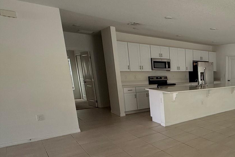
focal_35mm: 28
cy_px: 109
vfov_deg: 45.4
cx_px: 225
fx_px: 183
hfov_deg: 54.1
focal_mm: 2.22
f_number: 2.2
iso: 80
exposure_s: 1/99
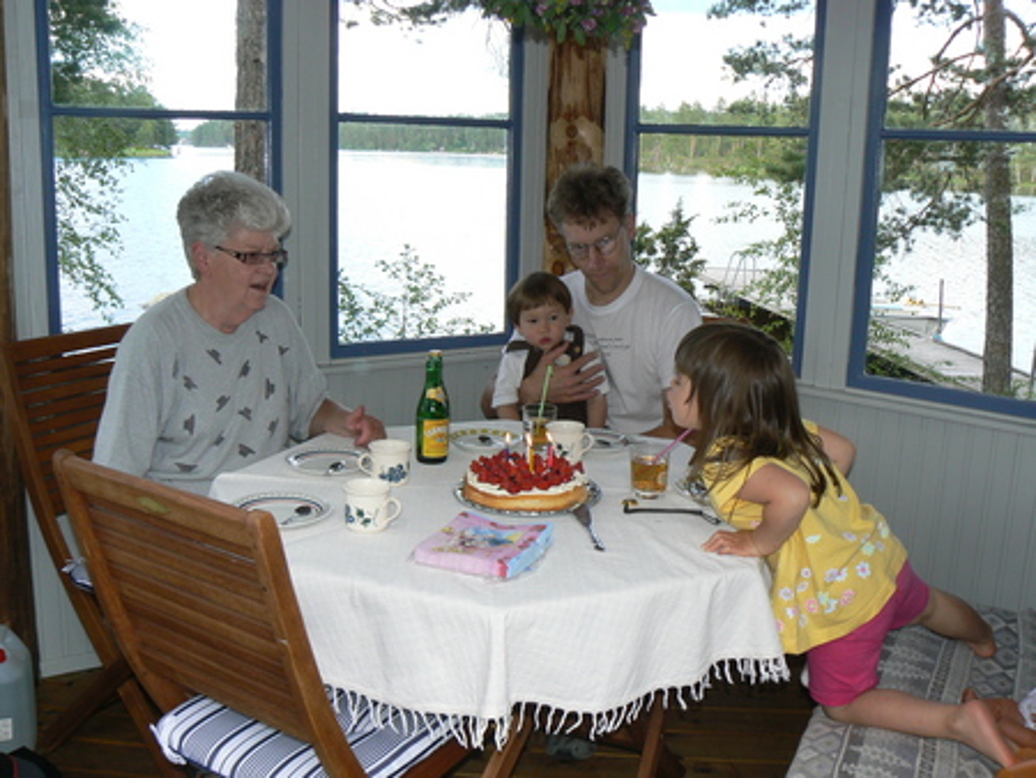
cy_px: 389
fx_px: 1078
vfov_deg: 39.7
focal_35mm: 36
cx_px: 518
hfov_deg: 51.3
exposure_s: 1/125
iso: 100
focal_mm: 6
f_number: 5.6
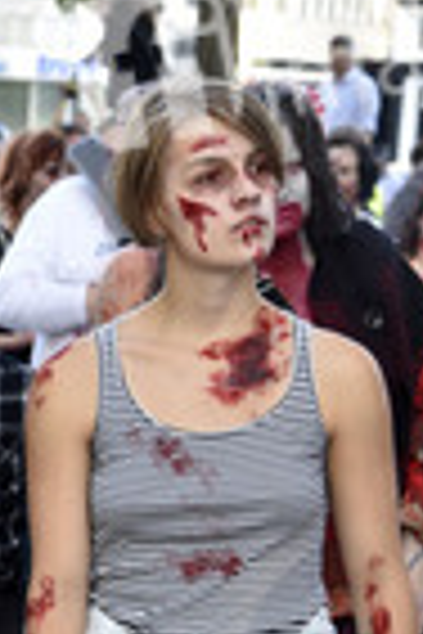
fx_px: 3296
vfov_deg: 10.8
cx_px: -108
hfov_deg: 7.3
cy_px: 719
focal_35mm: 187
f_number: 5.6
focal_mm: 66
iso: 400
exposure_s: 1/125
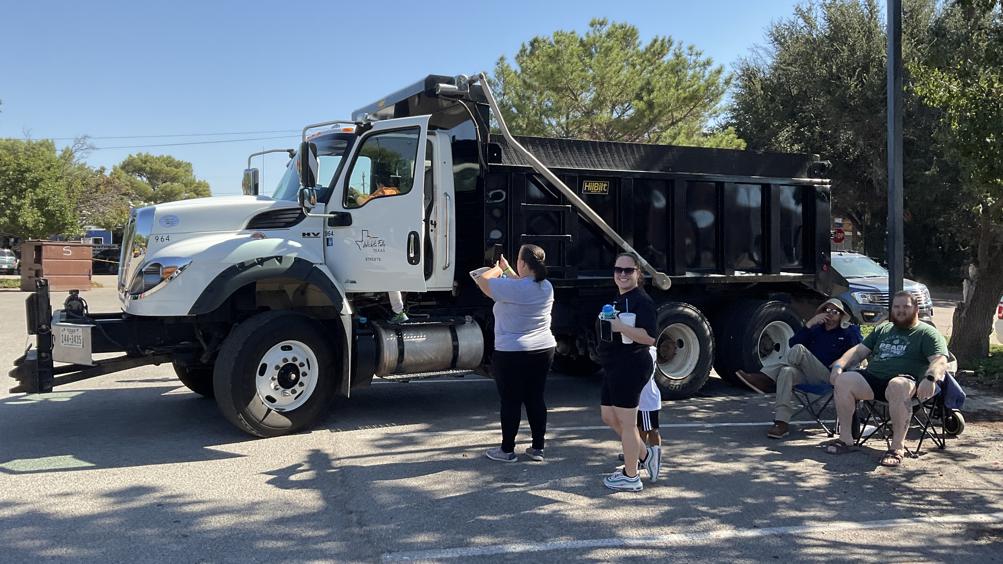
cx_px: 507
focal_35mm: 32
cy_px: 238
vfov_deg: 36.6
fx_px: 851
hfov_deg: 61.0
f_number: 1.8
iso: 16
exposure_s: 1/1055
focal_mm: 3
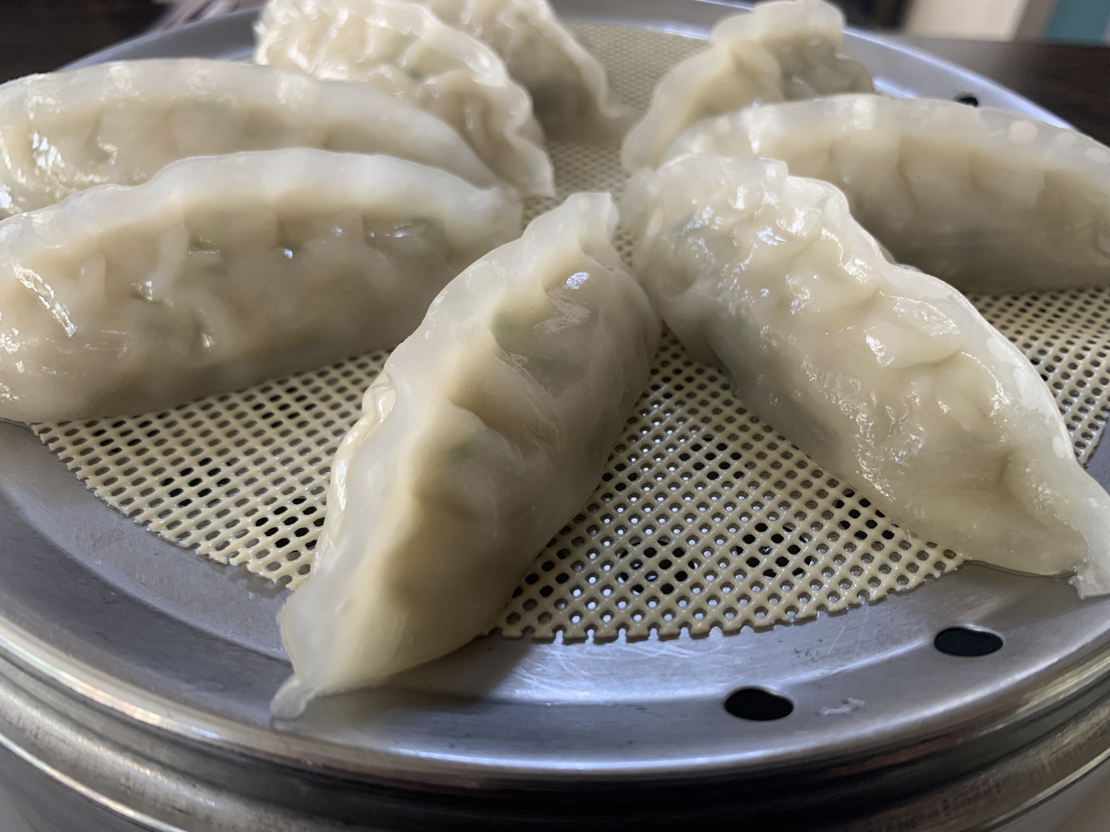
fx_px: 834
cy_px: 416
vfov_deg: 53.1
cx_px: 555
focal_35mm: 26
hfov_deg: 67.3
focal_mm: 4.25
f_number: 1.8
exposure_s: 1/60
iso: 100
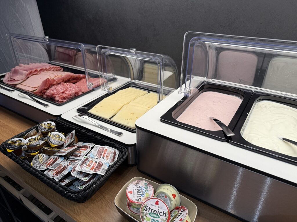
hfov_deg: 71.6
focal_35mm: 24
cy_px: 111
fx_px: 206
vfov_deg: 56.8
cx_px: 148
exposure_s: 1/111
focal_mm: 6.76
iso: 100
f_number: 1.78
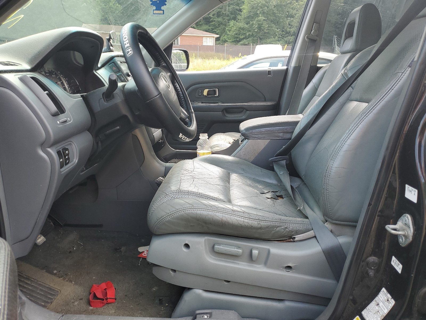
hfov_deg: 67.3
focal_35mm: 26
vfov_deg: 53.1
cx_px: 213
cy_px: 160
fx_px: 320
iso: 50
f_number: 1.5
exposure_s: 1/333
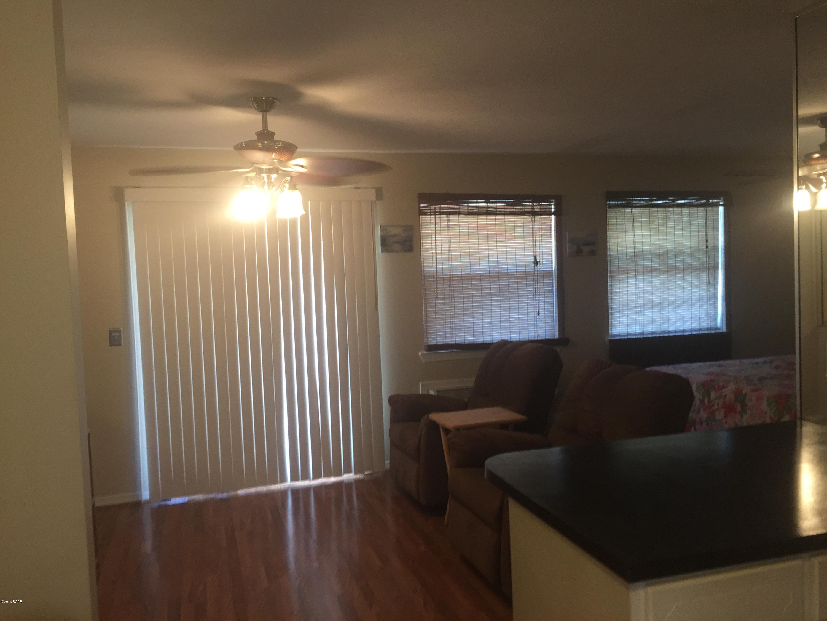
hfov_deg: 61.7
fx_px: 693
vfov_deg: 48.2
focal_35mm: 29
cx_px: 414
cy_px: 310
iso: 160
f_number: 2.2
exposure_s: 1/30
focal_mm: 4.15
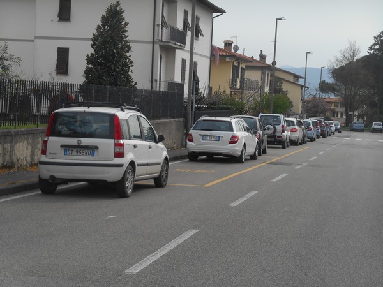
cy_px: 144
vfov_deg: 18.4
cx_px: 192
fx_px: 885
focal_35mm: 80
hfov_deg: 24.4
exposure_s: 1/500
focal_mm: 14.3
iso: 80
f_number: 4.7
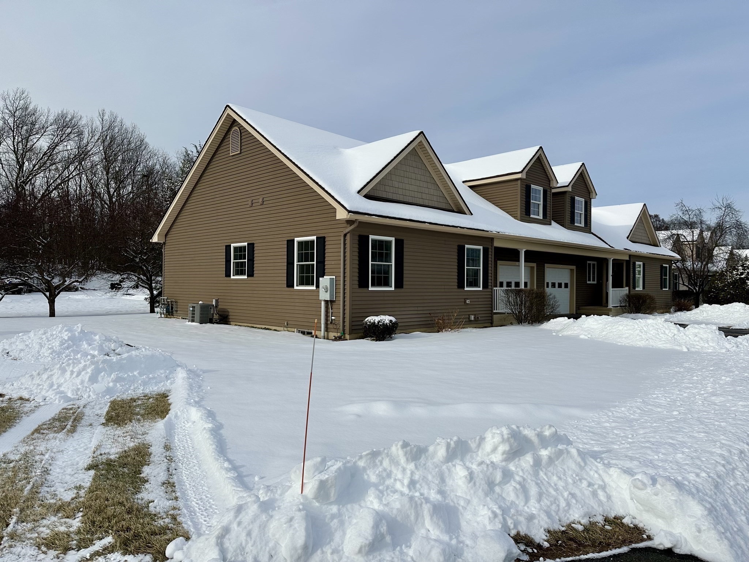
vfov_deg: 56.8
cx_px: 374
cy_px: 281
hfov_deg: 71.6
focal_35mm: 24
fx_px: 519
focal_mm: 6.86
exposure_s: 1/7576
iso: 80
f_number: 1.78
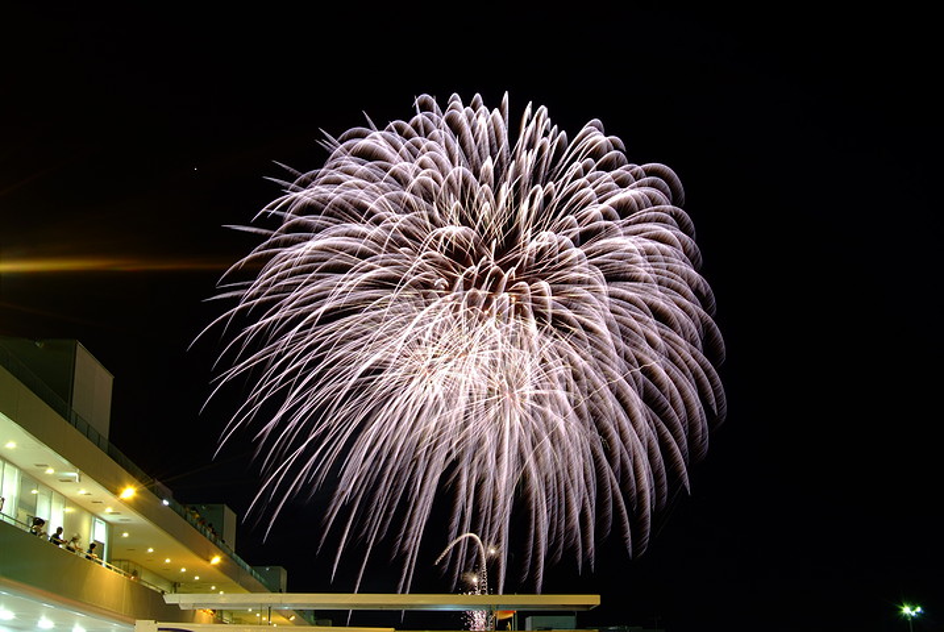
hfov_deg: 43.6
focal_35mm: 45
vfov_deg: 29.9
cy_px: 316
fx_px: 1181
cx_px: 472
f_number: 11
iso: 100
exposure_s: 8
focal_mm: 30
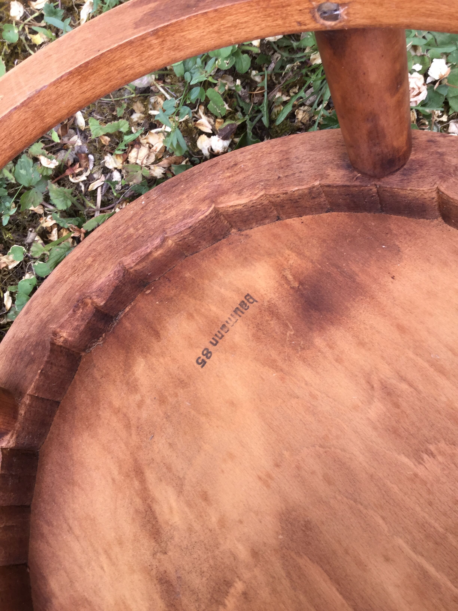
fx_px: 547
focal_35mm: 31
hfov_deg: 45.4
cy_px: 306
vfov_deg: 58.4
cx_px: 229
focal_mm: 3.3
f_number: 2.4
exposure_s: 1/100
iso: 25
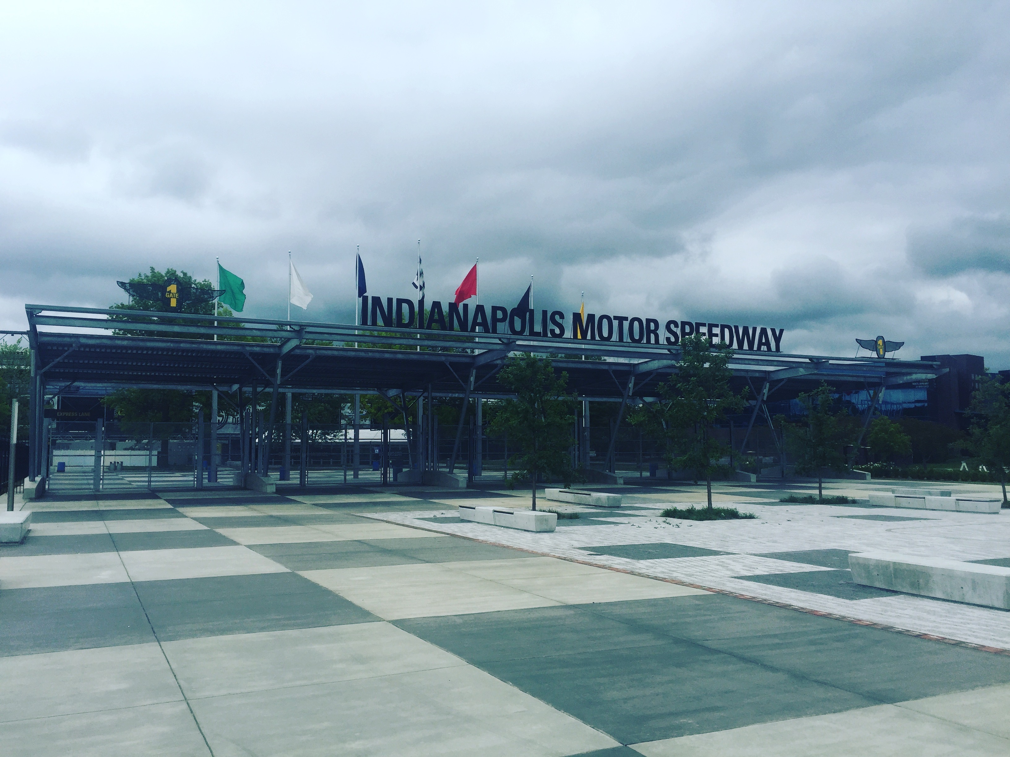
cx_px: 505
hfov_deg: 61.7
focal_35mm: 29
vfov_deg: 48.2
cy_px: 378
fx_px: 846
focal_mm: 4.15
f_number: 2.2
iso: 32
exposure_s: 1/1883
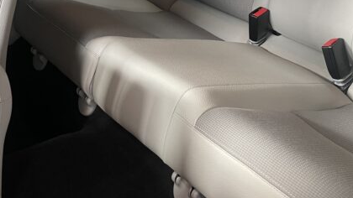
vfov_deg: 21.5
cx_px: 174
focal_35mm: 54
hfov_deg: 38.5
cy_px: 8
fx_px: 505
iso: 160
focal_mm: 4.2
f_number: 1.6
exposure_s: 1/50
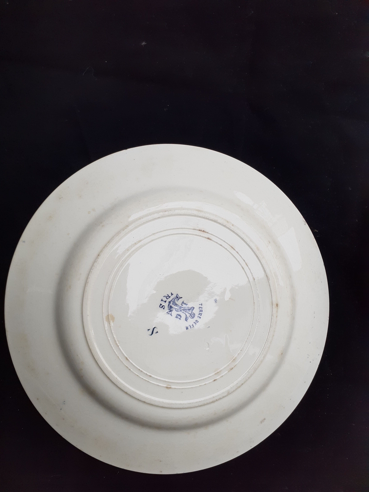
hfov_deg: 51.4
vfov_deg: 65.3
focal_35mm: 27
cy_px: 246
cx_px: 184
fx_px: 384
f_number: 1.9
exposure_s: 1/245
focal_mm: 3.6
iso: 40
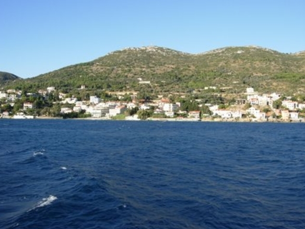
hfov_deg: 50.1
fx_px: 326
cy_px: 112
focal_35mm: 37
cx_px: 150
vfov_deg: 38.7
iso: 50
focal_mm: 7.5
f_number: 5.4
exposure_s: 1/222
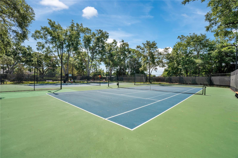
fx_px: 106
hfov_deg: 96.7
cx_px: 119
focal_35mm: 16
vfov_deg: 73.7
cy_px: 79
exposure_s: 1/160
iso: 100
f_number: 10
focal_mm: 16
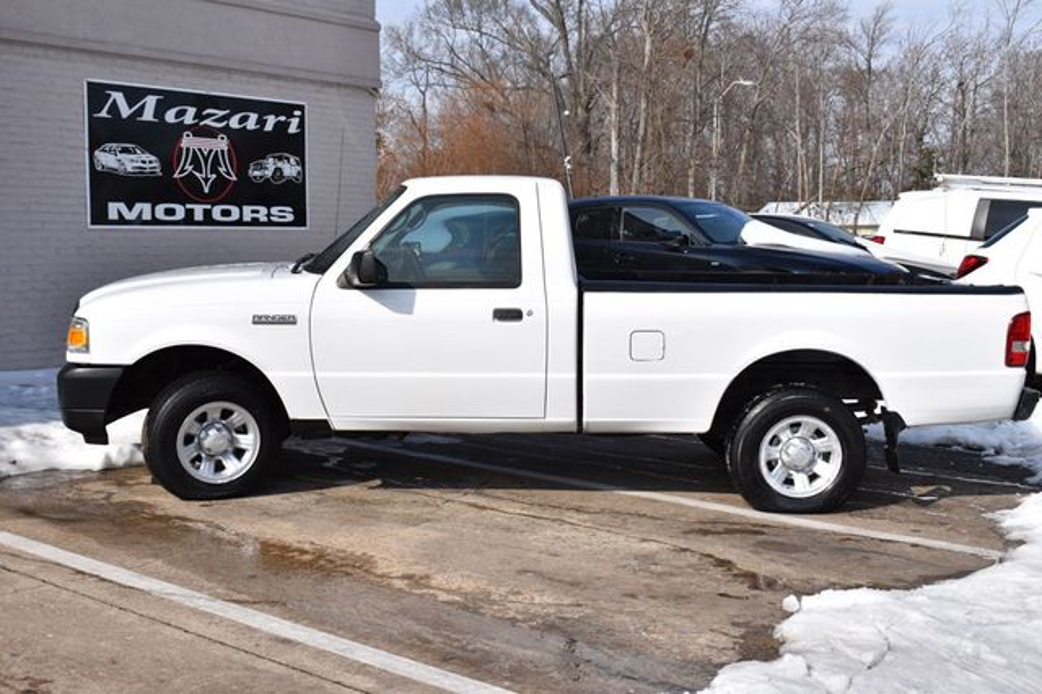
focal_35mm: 44
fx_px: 1258
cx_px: 521
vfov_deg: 30.8
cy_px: 347
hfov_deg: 45.0
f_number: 8
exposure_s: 1/800
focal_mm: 29
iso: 200
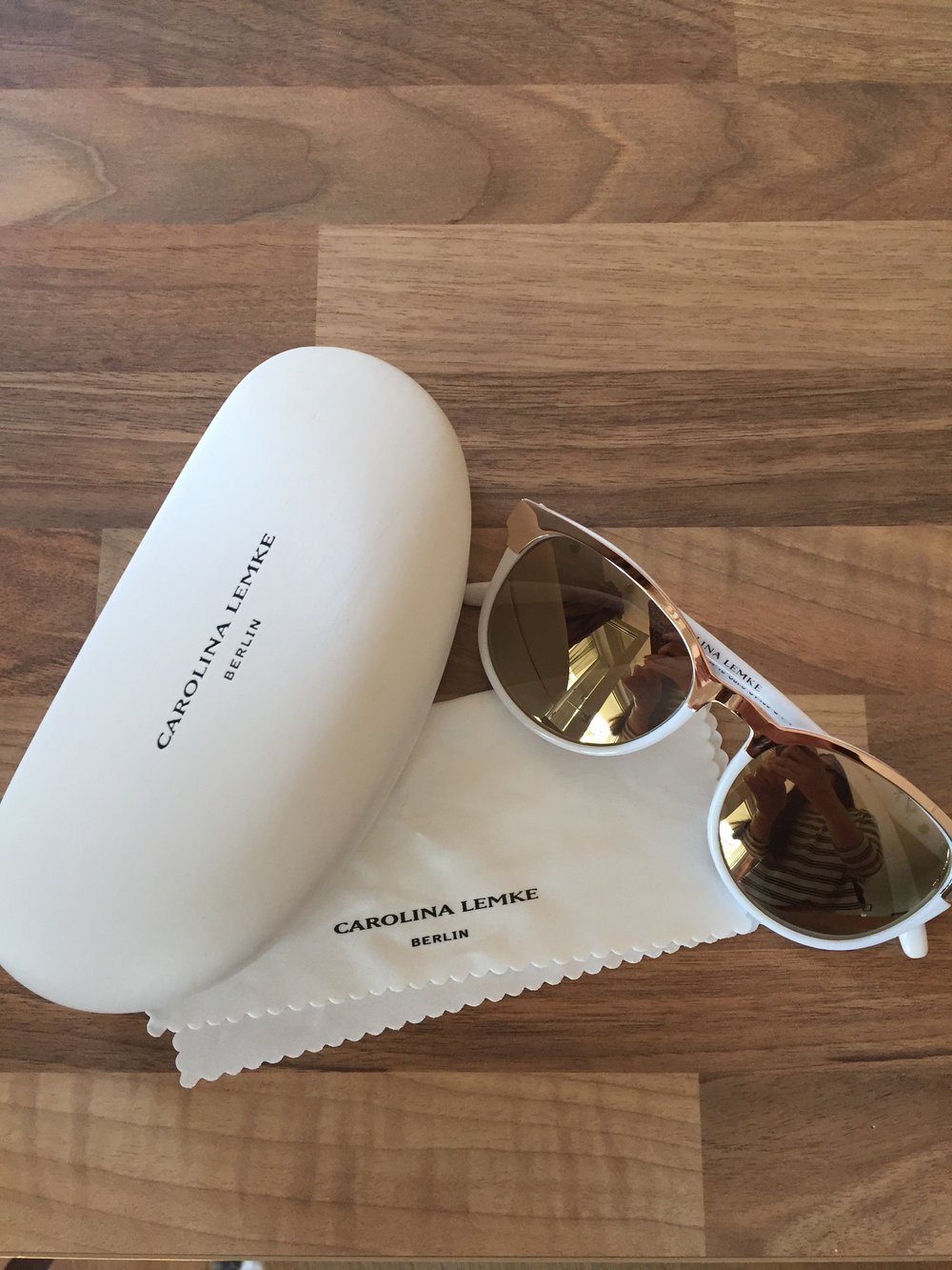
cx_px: 476
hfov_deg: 48.2
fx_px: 1063
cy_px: 635
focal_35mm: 29
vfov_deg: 61.7
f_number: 2.2
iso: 64
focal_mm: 4.15
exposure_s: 1/33
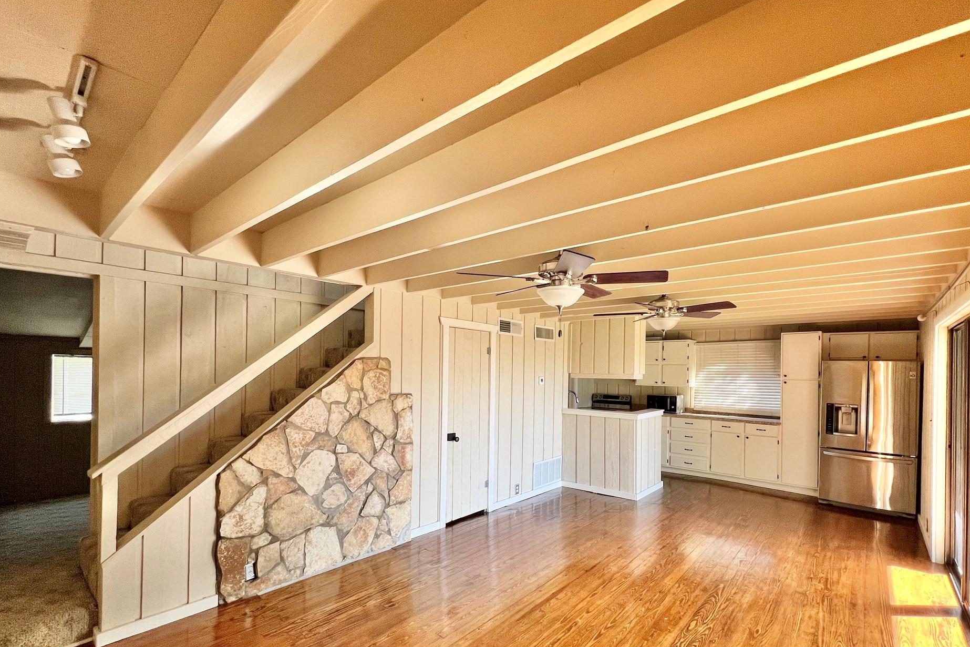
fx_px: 404
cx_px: 530
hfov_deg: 100.1
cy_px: 375
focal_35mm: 15
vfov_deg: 76.8
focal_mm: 1.57
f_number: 1.8
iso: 125
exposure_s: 1/99
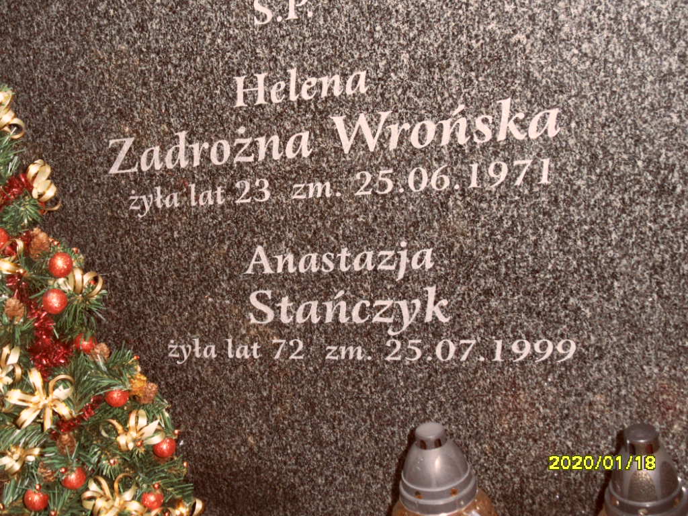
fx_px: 994
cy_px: 258
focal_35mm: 50
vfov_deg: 29.1
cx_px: 344
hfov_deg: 38.2
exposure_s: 1/45
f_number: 3.8
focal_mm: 8.2
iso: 200
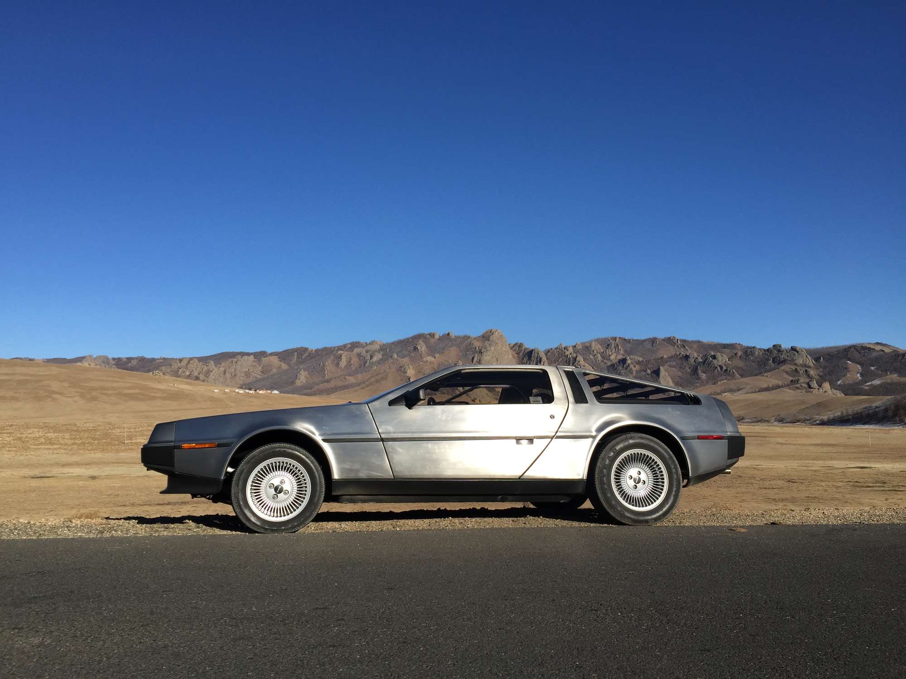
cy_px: 340
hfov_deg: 61.7
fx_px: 759
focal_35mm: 29
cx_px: 453
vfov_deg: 48.2
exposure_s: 1/2326
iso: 32
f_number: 2.2
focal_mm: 4.15
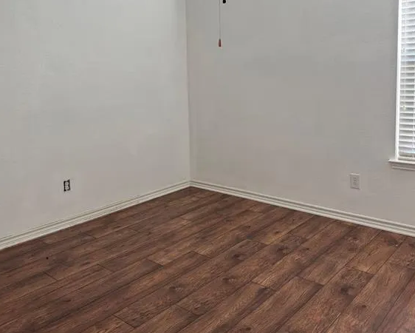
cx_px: 205
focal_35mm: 32
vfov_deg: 45.2
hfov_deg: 55.6
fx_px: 393
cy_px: 112
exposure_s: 1/60
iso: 160
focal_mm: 6.76
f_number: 1.78
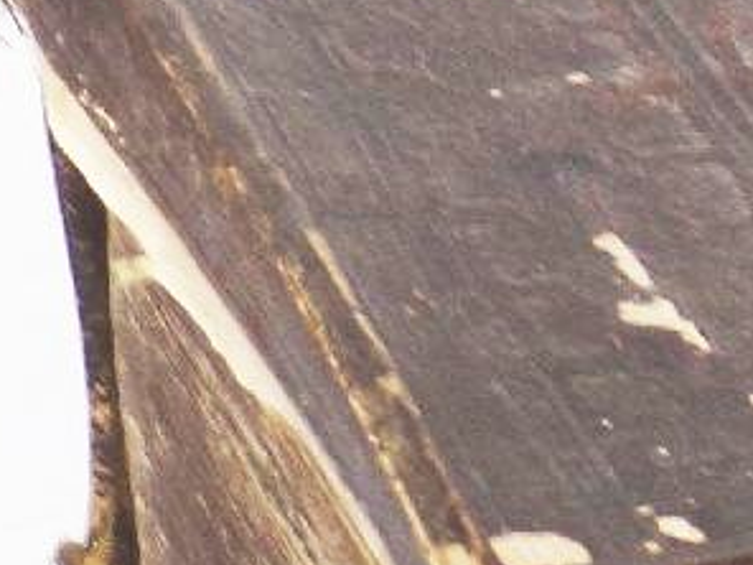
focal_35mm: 305
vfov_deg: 4.9
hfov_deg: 6.3
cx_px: 1614
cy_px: 382
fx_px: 6635
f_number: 3.5
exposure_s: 1/34
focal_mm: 8.7
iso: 80
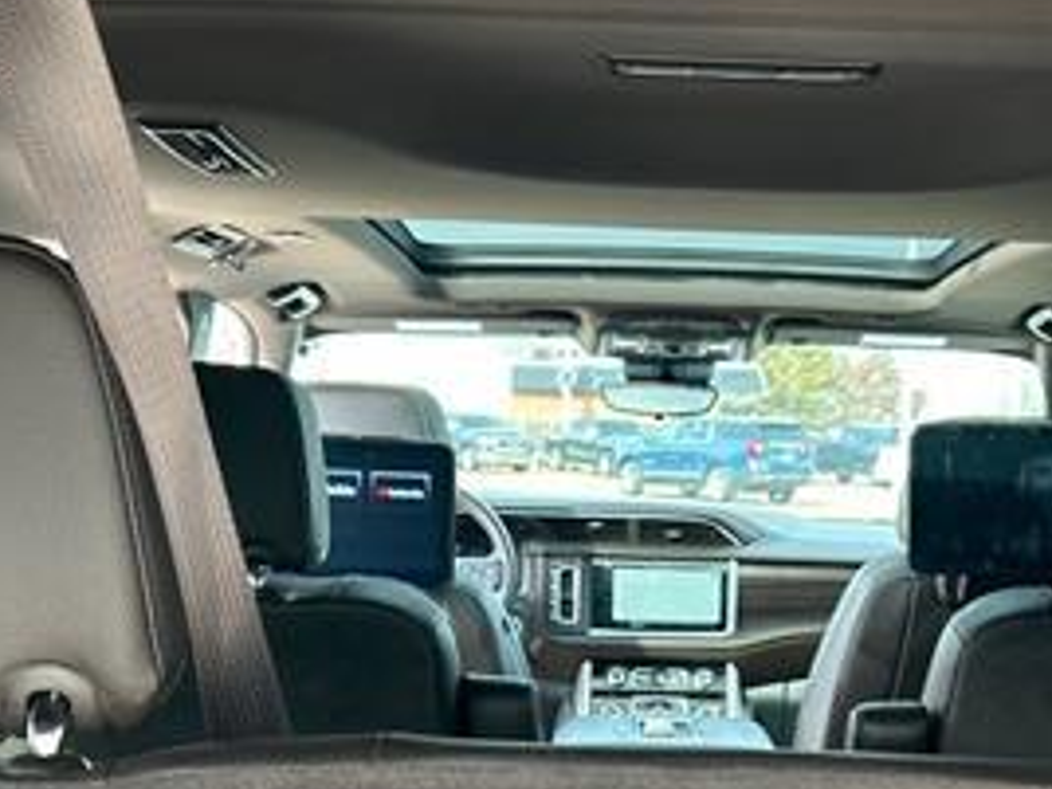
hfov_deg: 30.9
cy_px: 628
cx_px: 707
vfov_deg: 23.3
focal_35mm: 62
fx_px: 1884
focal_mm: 5.7
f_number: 1.5
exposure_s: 1/152
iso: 64
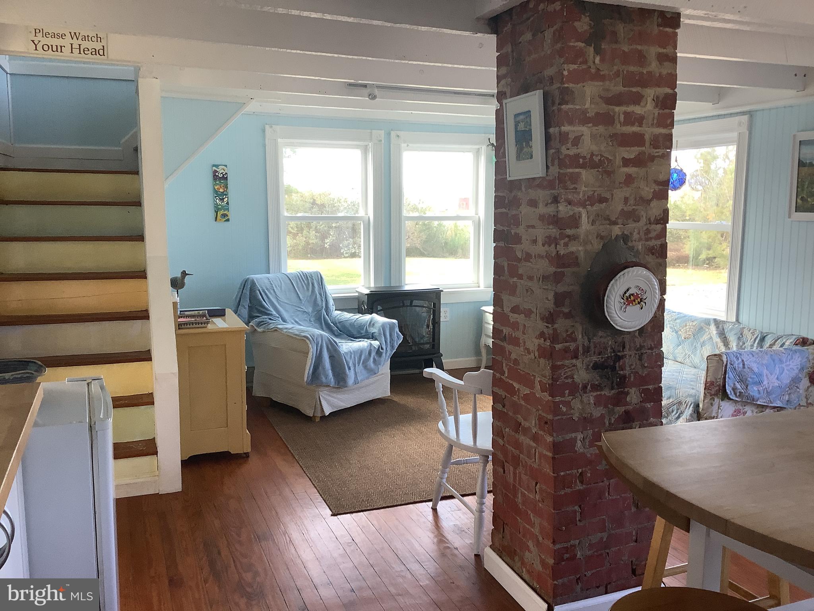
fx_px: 729
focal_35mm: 31
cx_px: 407
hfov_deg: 58.4
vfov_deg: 45.4
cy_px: 306
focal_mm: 3.3
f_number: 2.4
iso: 64
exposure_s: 1/60
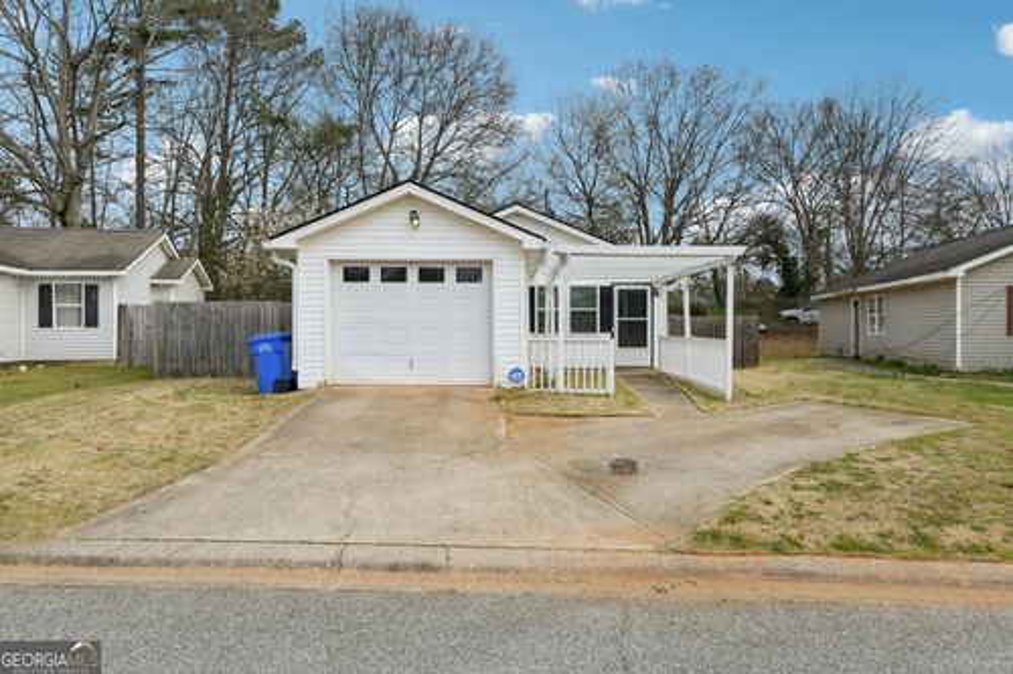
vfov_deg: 53.1
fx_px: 675
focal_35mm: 24
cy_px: 337
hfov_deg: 73.8
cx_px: 506
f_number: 8
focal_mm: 24
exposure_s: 1/1250
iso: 400
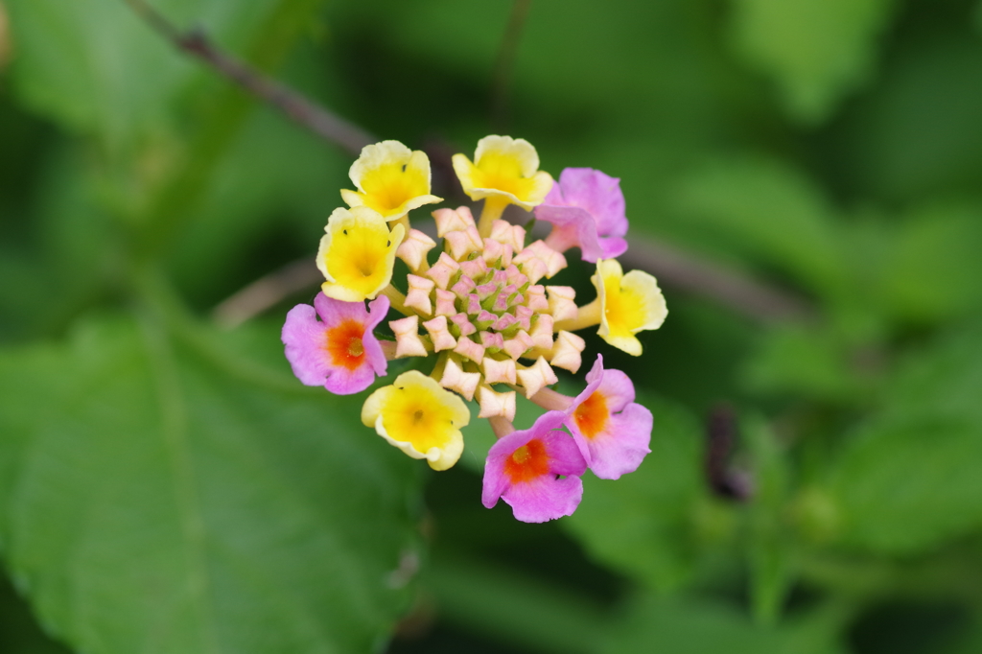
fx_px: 4090
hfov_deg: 13.7
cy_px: 327
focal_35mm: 150
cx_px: 491
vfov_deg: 9.1
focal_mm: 100
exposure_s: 1/250
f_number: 6.3
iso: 400
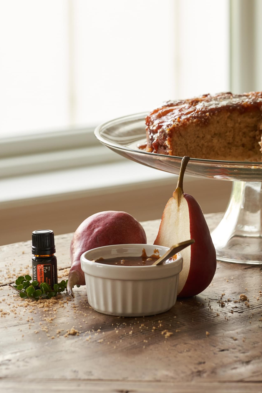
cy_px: 129
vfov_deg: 12.6
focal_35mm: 163
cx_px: 163
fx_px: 1779
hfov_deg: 8.4
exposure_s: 1/40
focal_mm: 103
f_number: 7.1
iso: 640
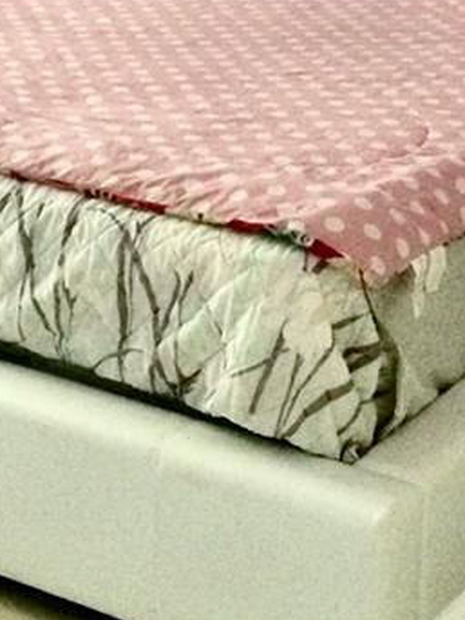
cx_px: 324
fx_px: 1882
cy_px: -67
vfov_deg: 18.0
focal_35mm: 105
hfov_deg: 14.1
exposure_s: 1/15
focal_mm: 4.12
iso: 400
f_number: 2.2
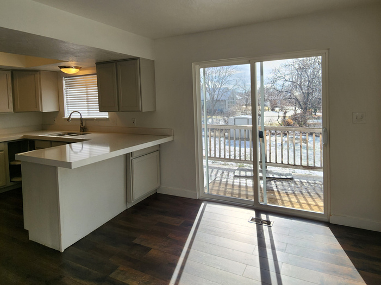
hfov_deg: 84.0
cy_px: 109
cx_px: 222
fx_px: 209
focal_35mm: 19
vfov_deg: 67.7
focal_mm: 2.2
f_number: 2.2
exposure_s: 1/472
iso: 50
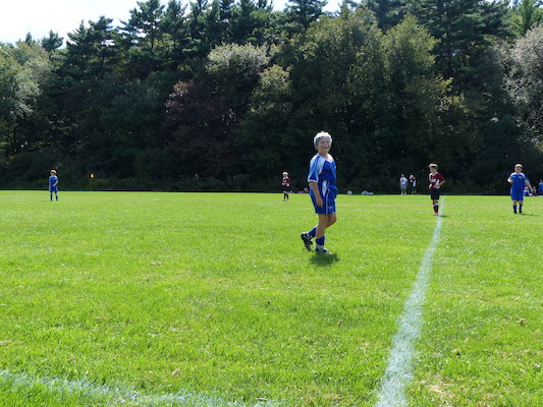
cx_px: 272
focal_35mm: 37
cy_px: 204
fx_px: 581
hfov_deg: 50.1
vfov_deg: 38.7
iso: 100
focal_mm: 6.6
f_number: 3.5
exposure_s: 1/640
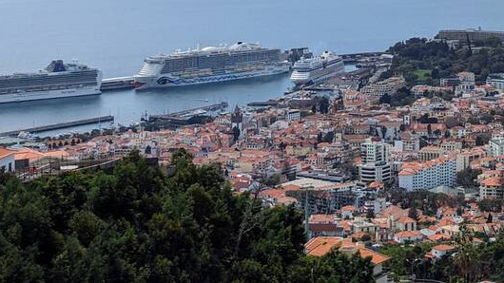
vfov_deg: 16.8
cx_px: 254
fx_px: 949
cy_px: 29
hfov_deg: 29.7
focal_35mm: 71
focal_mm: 6.8
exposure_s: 1/3165
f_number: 1.9
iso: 63
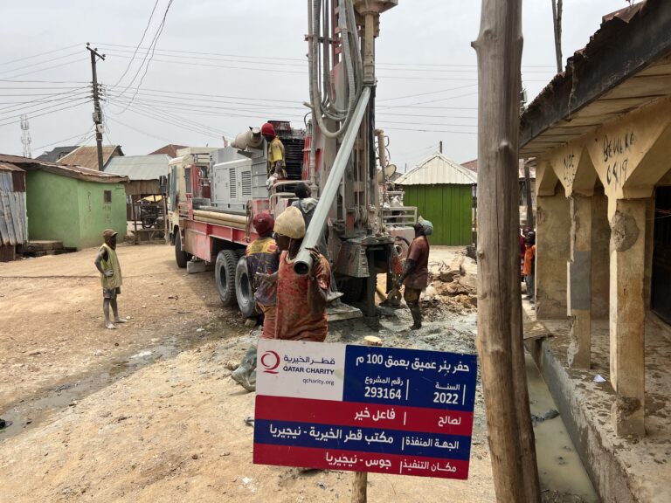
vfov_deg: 53.1
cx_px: 336
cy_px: 252
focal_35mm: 26
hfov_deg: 67.3
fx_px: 504
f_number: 1.5
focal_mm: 5.7
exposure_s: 1/4115
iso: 50
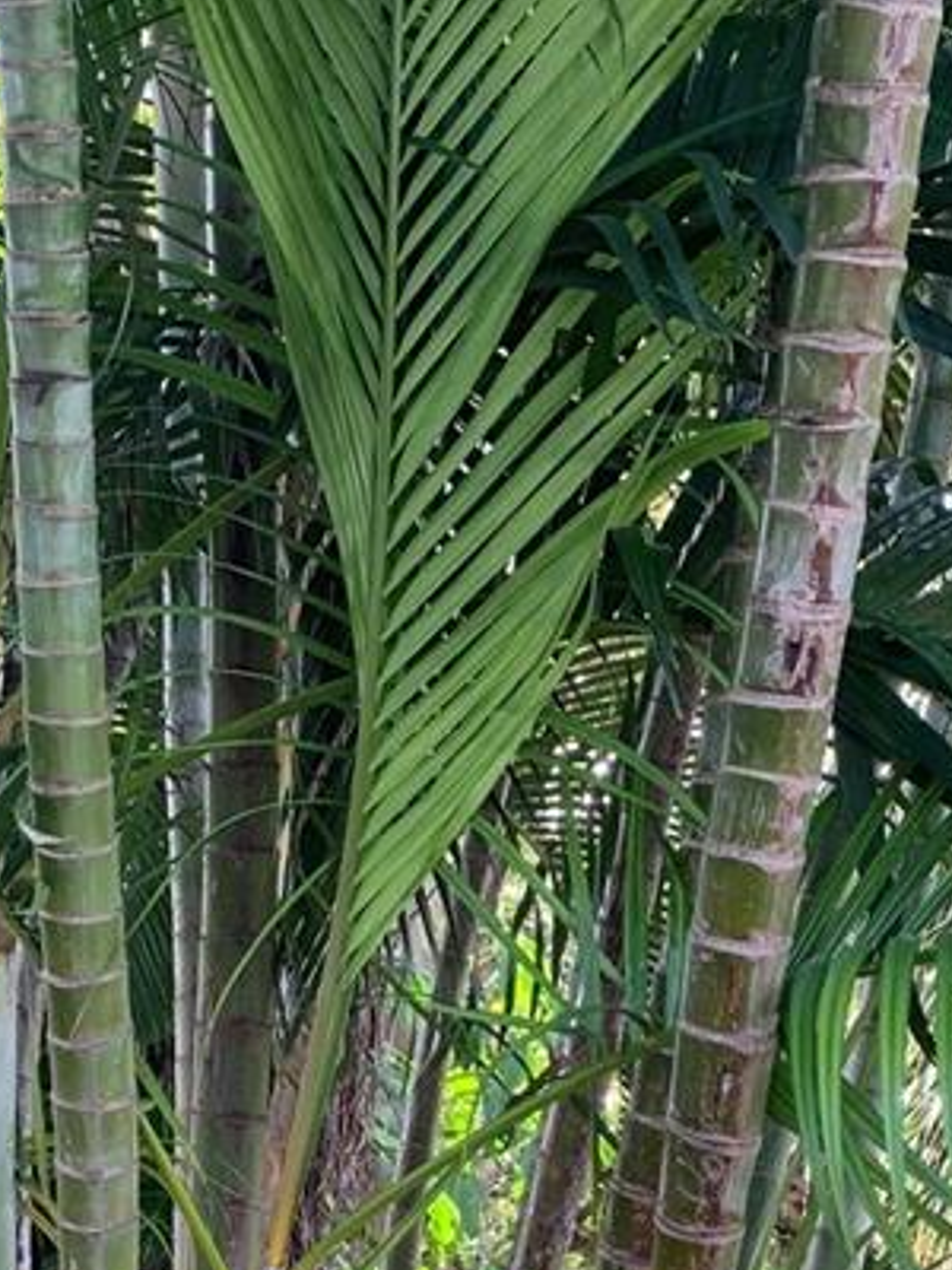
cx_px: 520
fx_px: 2860
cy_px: 1343
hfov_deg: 18.9
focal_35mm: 78
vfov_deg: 23.7
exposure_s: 1/121
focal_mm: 4.25
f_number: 1.8
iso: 40
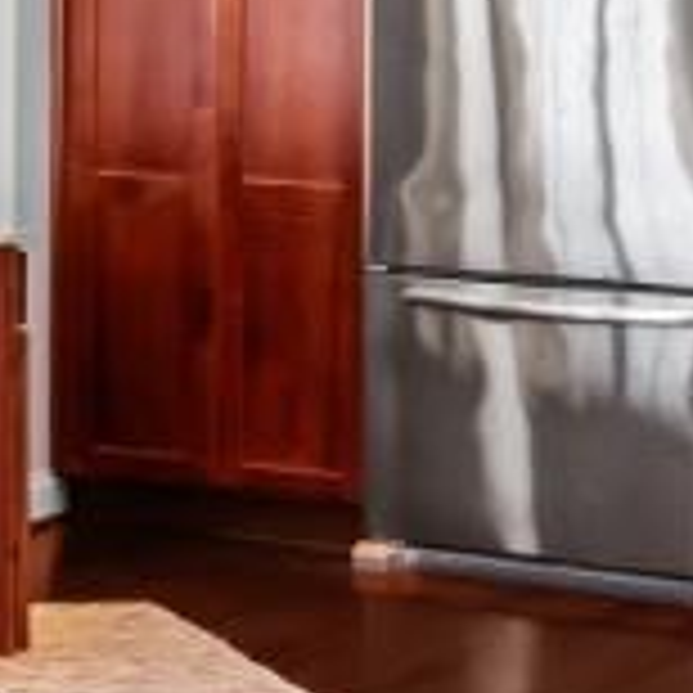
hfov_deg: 11.2
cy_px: -126
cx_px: -612
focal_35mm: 143
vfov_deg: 12.0
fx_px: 3239
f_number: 7.1
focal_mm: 16
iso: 400
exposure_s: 1/4
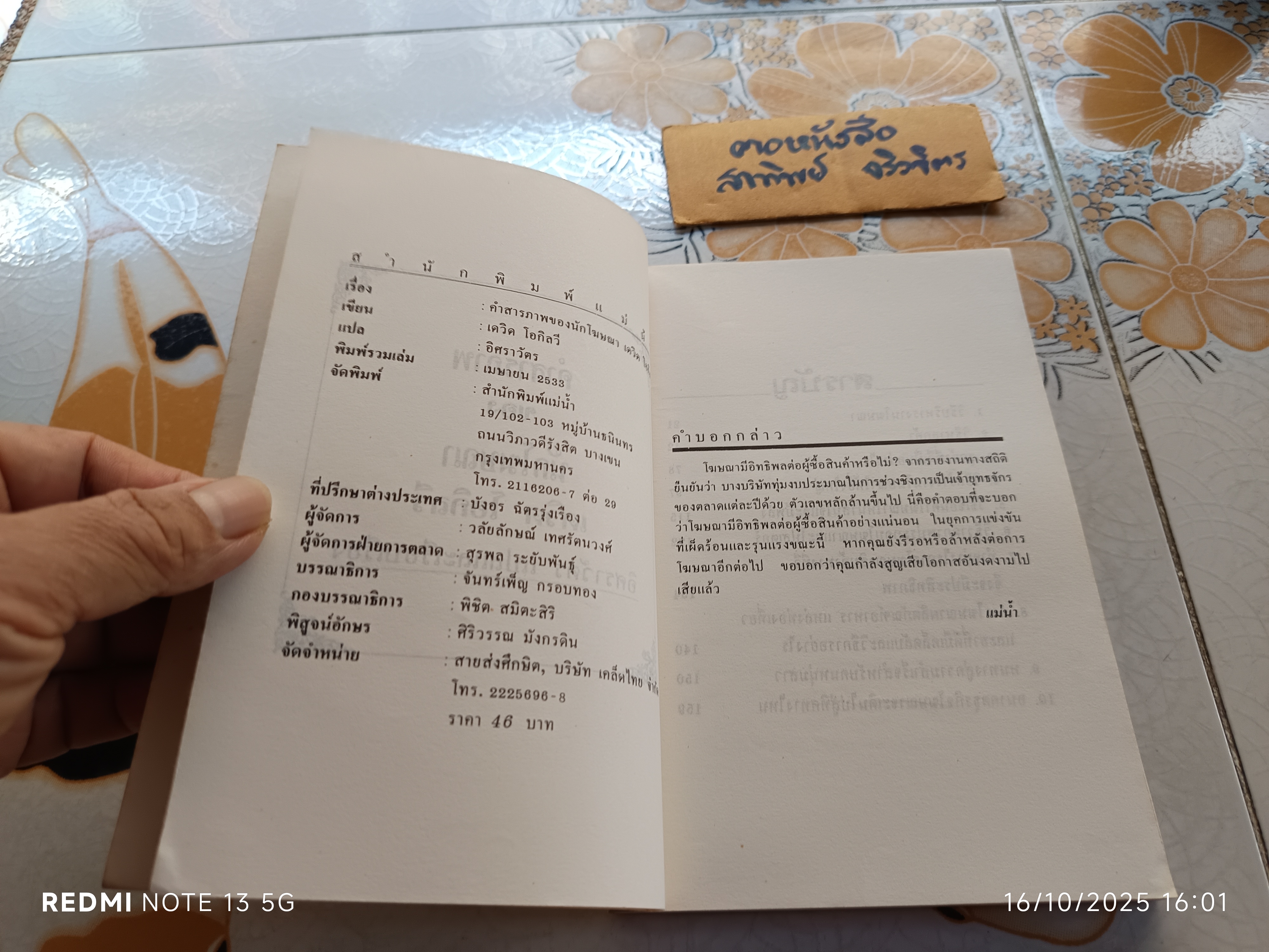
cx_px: 634
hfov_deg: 71.6
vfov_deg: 56.8
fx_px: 880
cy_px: 476
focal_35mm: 24
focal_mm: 5.31
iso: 135
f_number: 1.7
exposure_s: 1/50
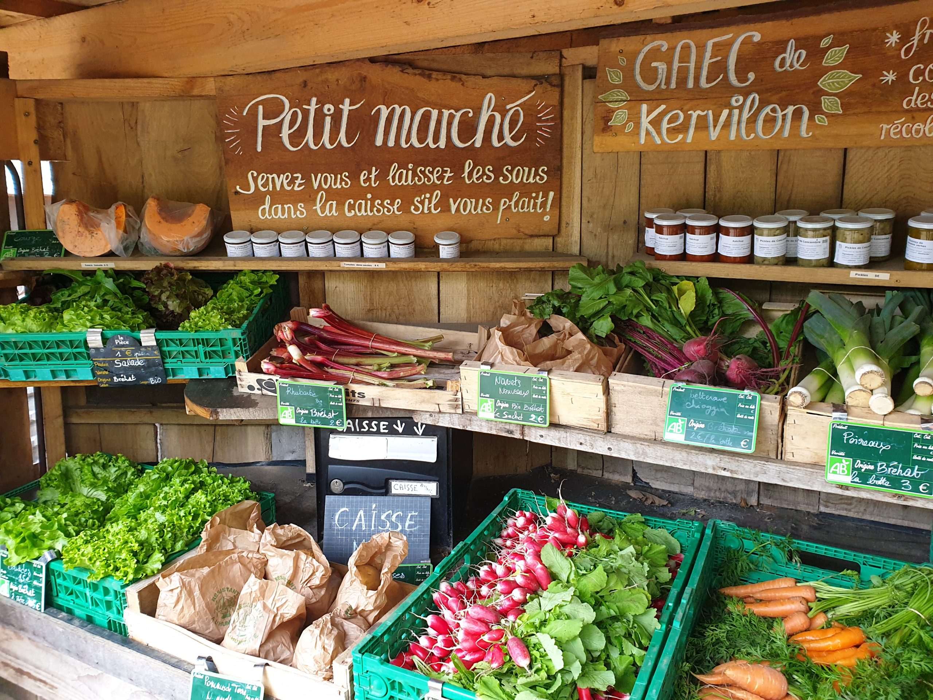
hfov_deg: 67.3
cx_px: 466
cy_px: 350
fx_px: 701
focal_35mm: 26
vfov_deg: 53.1
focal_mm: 4.3
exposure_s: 1/50
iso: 160
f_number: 2.4
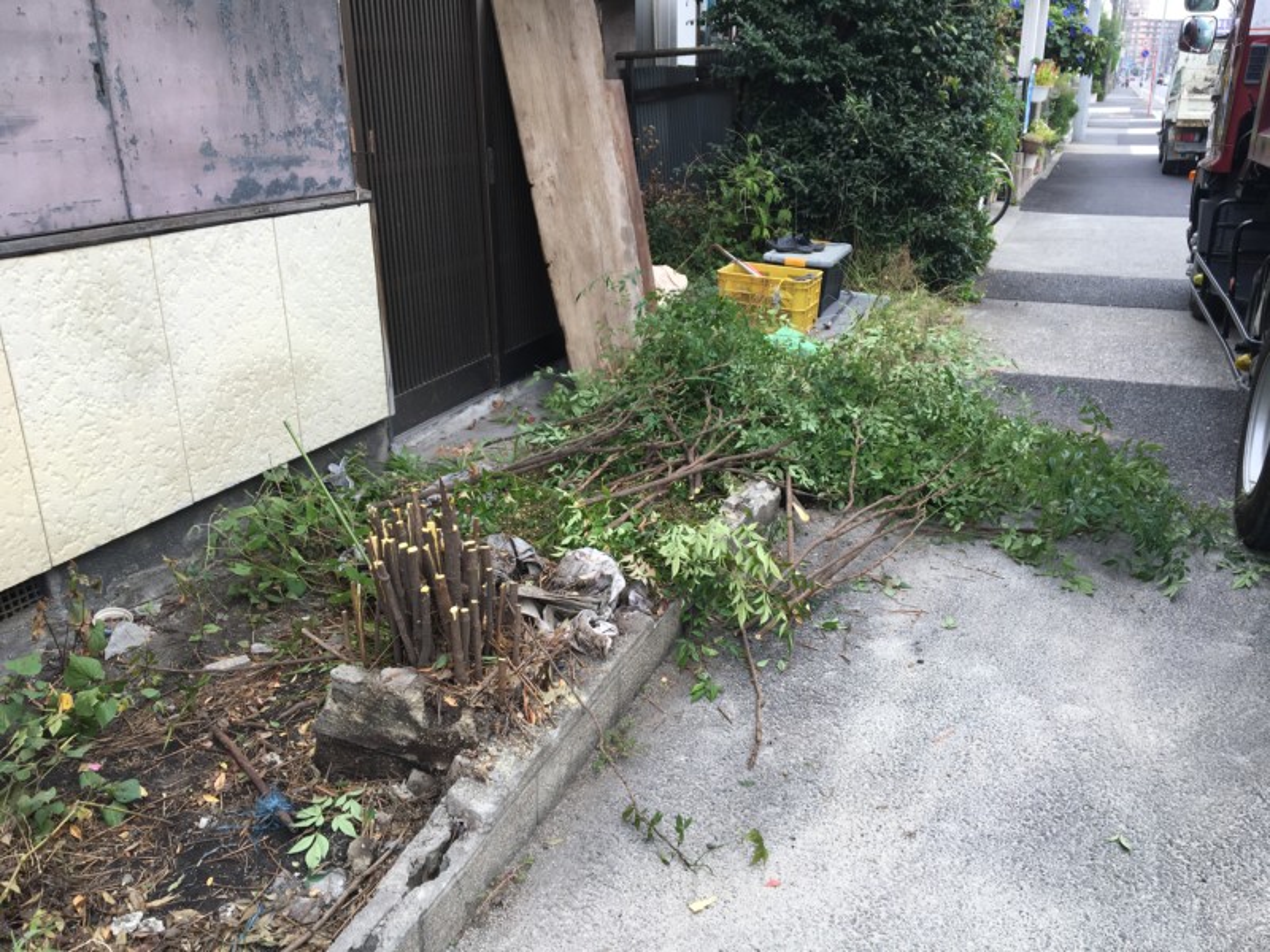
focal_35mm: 29
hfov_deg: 61.7
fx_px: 1064
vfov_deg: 48.2
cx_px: 635
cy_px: 476
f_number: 2.2
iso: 25
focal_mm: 4.15
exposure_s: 1/216
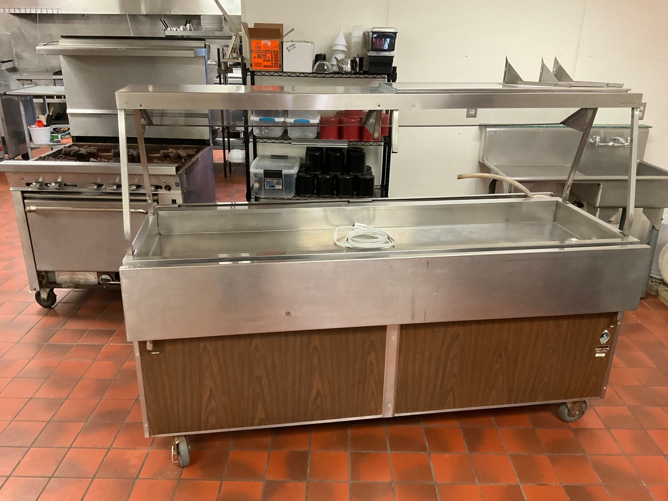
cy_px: 250
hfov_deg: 61.7
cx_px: 334
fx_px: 560
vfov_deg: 48.2
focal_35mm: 29
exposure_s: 1/60
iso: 200
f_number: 1.8
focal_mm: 3
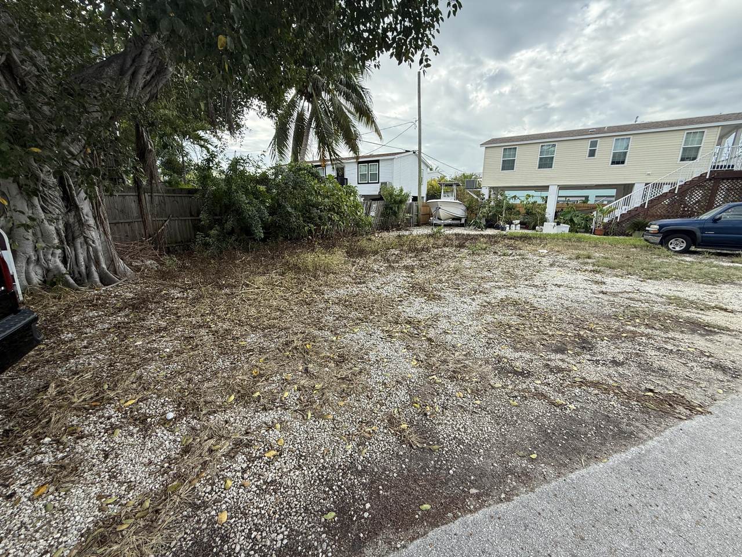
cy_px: 278
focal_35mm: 14
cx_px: 371
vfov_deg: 85.7
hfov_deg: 102.1
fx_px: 300
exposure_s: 1/531
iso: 64
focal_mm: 2.22
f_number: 2.2
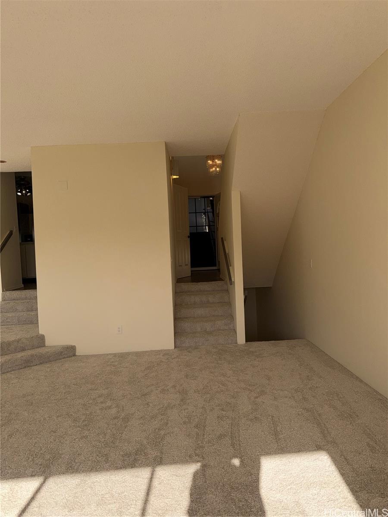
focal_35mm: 24
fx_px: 359
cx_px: 194
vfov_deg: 71.6
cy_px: 258
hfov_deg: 56.8
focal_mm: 6.76
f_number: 1.78
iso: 50
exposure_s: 1/1789
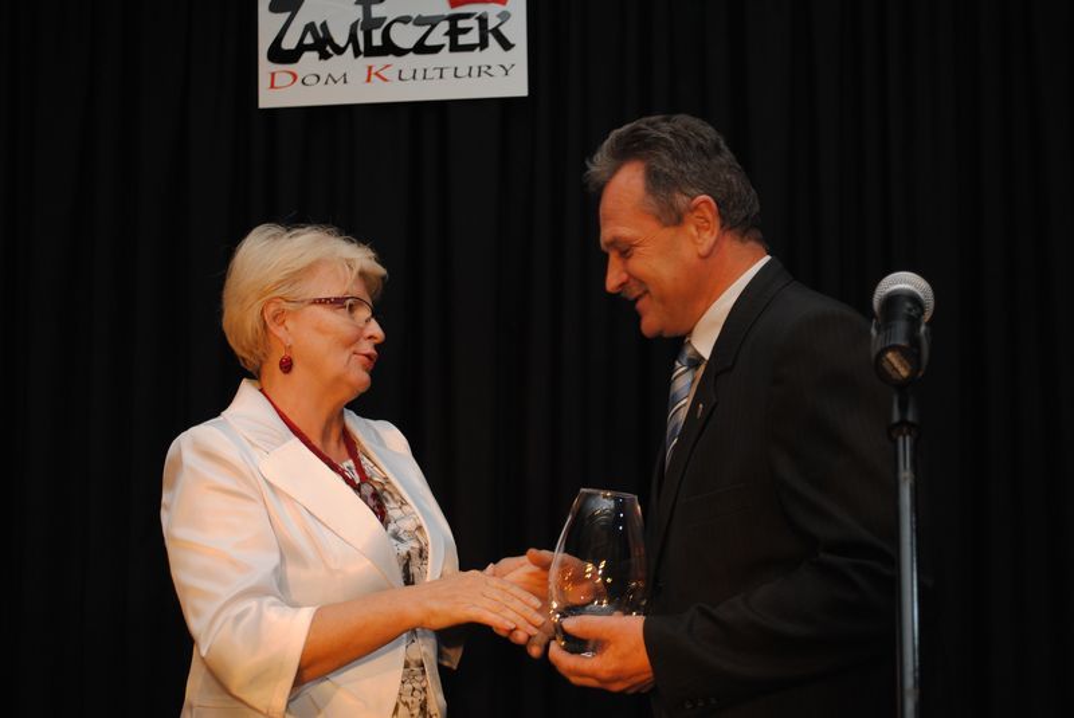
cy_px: 359
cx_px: 537
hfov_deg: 35.0
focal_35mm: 57
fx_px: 1702
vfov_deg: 23.8
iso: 200
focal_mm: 38
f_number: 5
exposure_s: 1/60
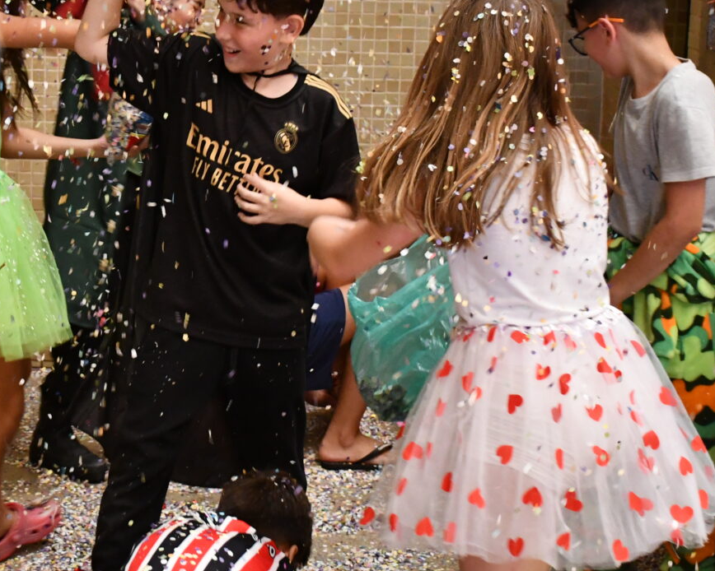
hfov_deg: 23.3
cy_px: 118
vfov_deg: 18.8
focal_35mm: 81
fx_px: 1714
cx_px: 159
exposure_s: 1/125
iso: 3200
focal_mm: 26
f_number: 3.8
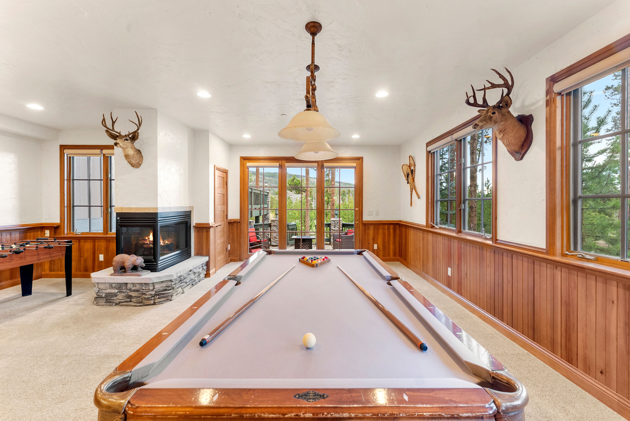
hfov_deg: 104.2
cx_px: 315
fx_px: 245
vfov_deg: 81.3
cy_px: 210
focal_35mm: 14
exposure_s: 1/1.25
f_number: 6.3
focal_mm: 14
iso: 250
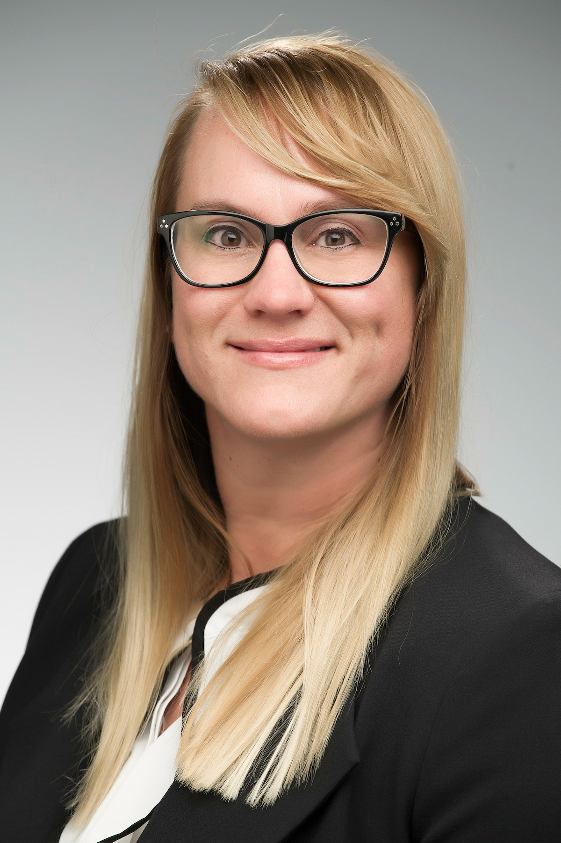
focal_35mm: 190
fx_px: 4446
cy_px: 422
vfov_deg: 10.8
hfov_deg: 7.2
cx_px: 280
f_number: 6.3
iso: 200
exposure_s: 1/160
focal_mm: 190
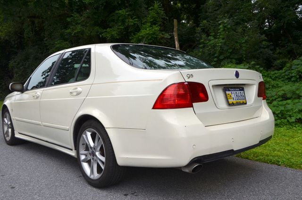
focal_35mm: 36
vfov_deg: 36.7
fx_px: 301
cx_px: 151
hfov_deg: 53.2
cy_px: 100
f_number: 8
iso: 140
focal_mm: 24
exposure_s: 1/250
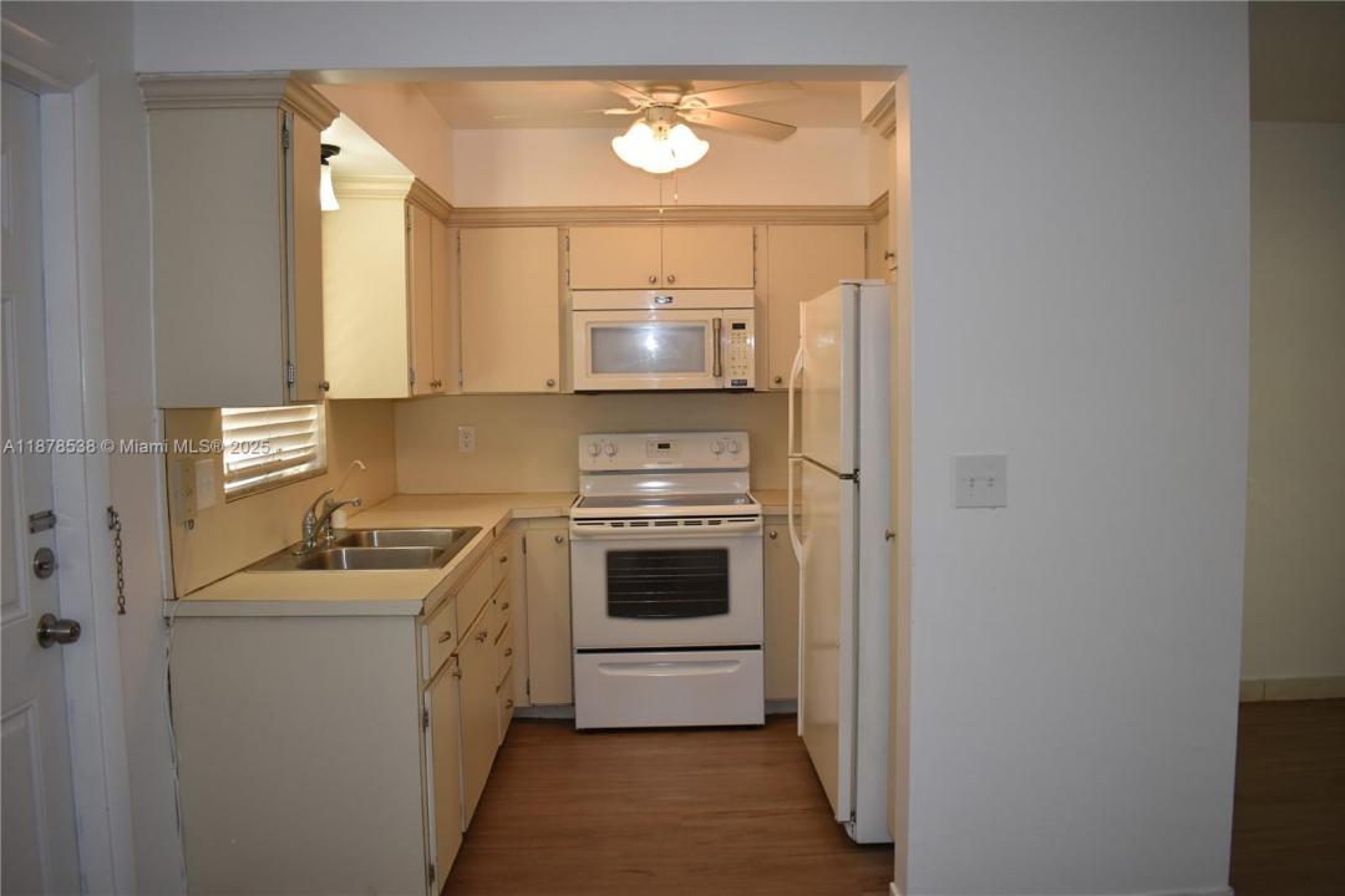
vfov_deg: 47.9
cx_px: 672
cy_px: 448
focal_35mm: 27
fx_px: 1009
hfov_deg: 67.4
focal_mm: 18
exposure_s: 1/125
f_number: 3.5
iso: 320
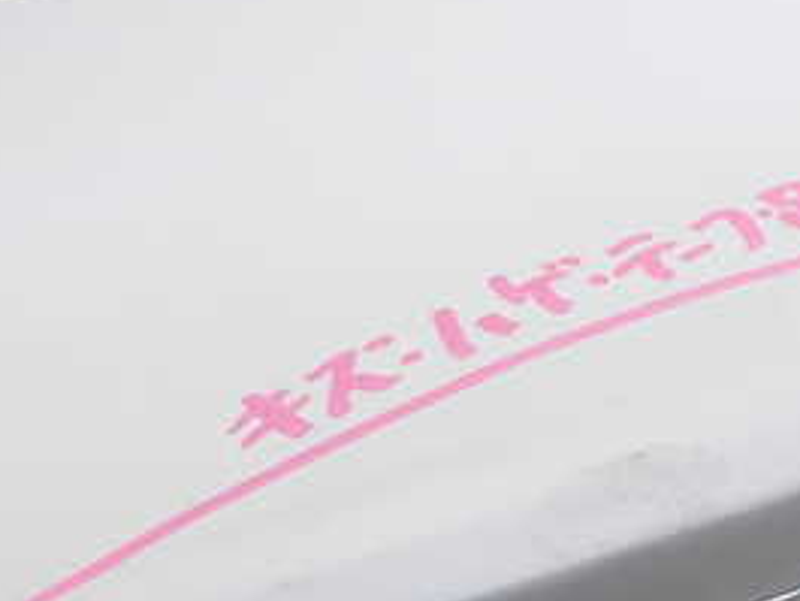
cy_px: 586
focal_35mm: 68
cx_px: 495
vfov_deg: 21.0
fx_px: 1572
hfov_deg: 28.5
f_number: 3.2
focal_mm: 5.4
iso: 100
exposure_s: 1/500
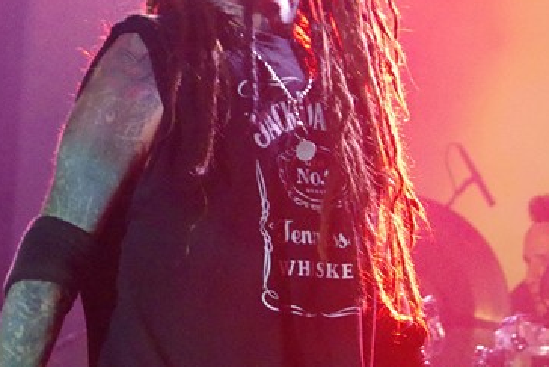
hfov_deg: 11.5
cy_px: 118
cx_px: 115
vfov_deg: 7.7
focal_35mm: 178
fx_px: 2715
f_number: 4.5
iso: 6400
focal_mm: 48
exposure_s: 1/200
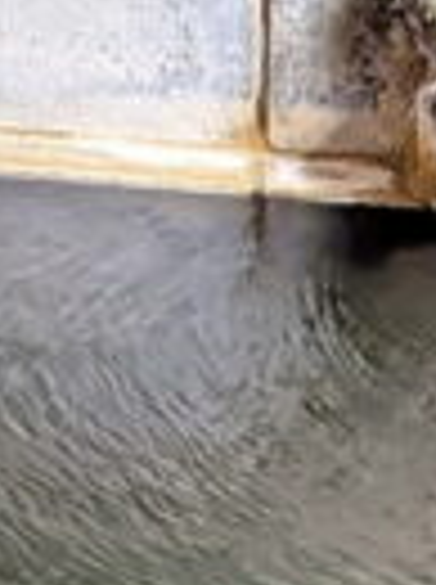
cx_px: 384
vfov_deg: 8.0
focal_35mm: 190
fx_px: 3201
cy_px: 2084
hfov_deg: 7.8
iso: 613
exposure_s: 1/296
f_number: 1.85
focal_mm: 6.81
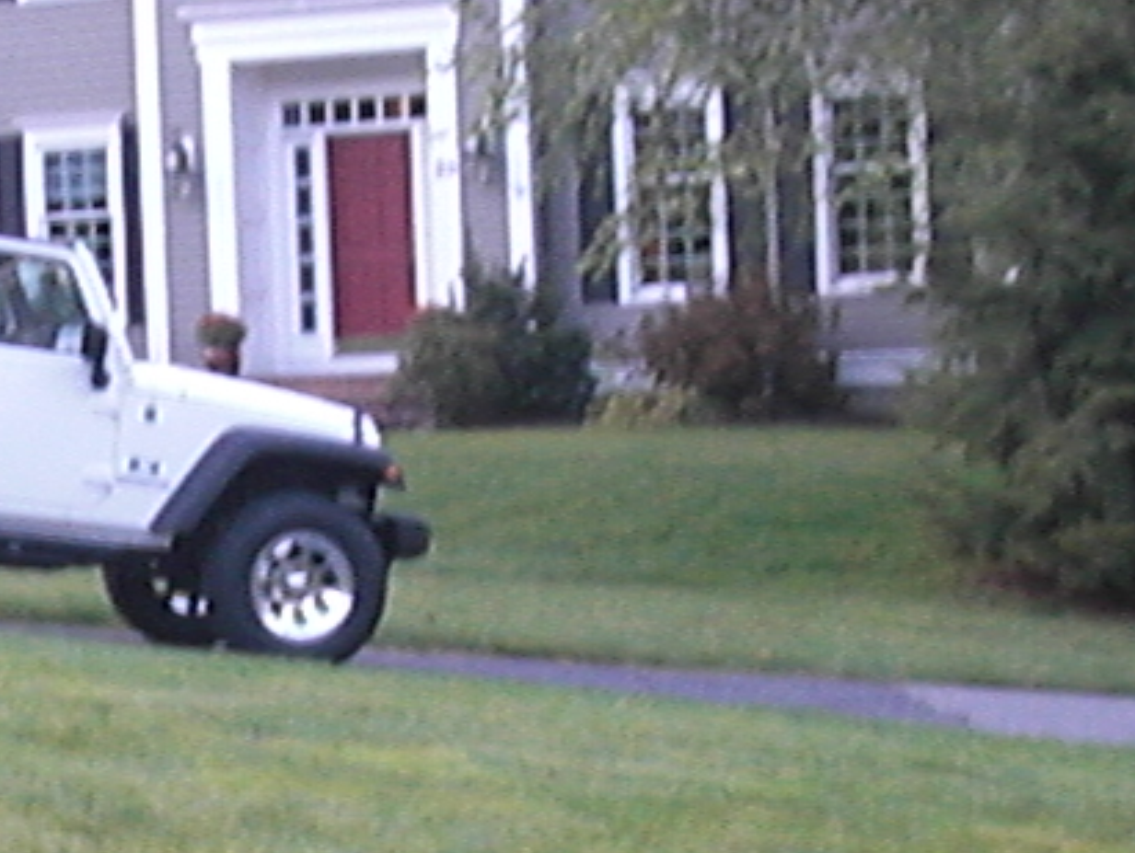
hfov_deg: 13.8
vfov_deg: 10.6
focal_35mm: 140
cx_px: -64
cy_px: 660
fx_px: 4594
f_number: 2.8
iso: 200
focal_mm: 6.3
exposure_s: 1/2.5
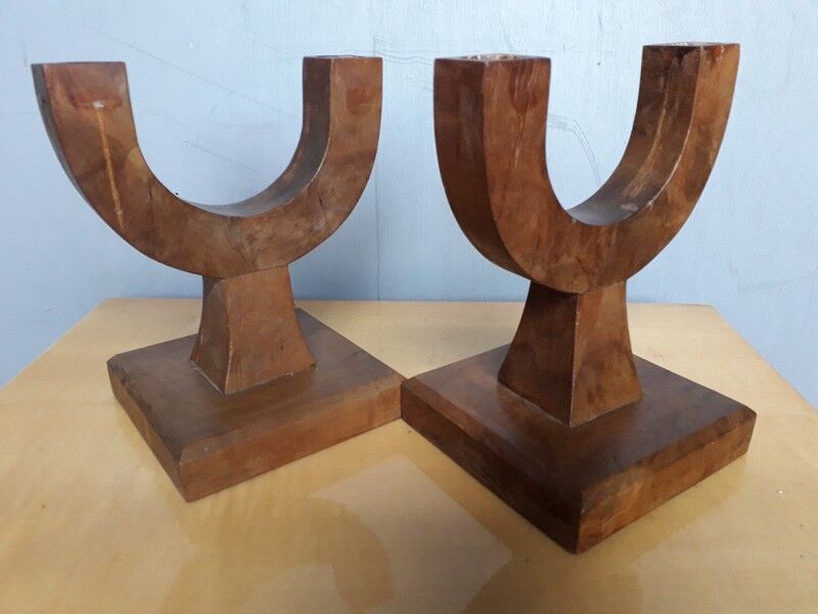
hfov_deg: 65.3
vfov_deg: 51.4
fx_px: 638
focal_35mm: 27
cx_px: 409
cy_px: 307
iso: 250
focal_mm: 3.6
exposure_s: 1/50
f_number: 1.9
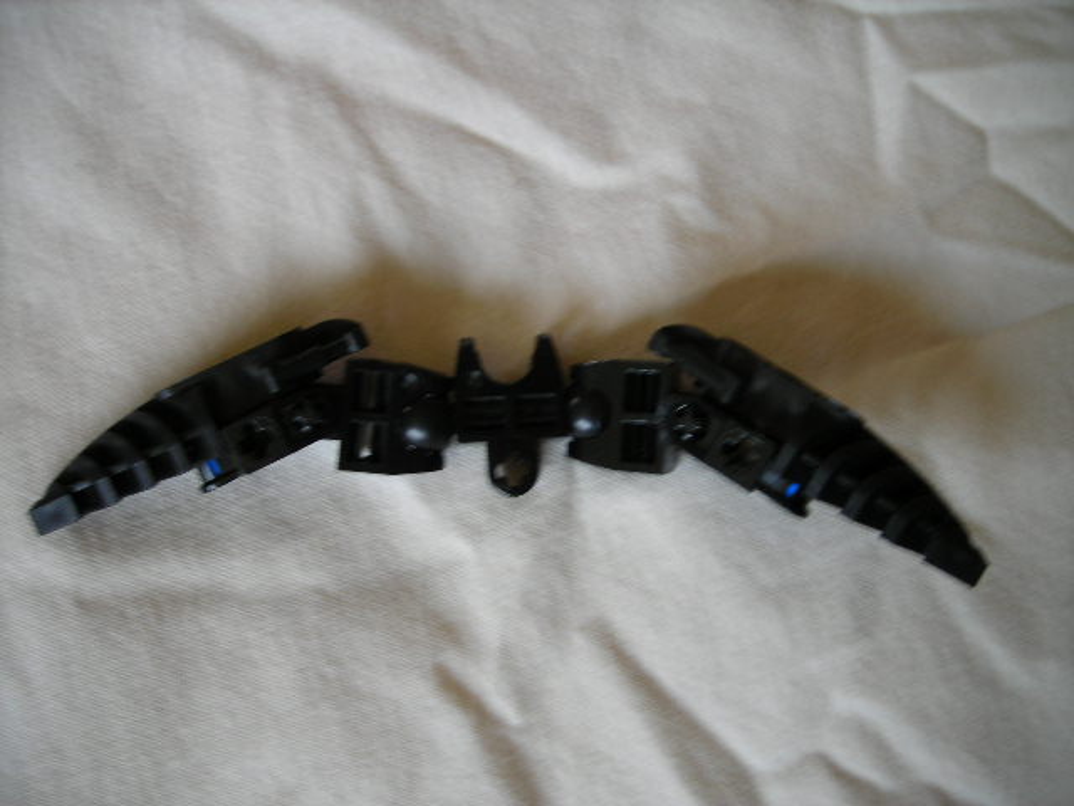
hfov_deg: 49.0
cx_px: 537
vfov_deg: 37.7
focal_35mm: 38
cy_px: 403
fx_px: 1179
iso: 50
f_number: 3.2
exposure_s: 1/23.8
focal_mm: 6.3
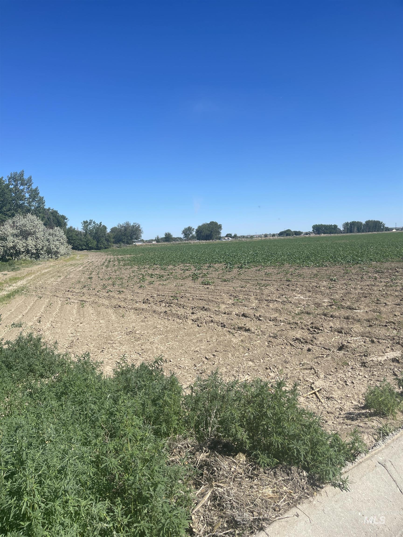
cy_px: 268
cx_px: 202
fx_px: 388
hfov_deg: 54.9
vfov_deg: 69.4
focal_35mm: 25
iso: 32
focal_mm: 5.1
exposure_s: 1/4525
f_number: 1.6
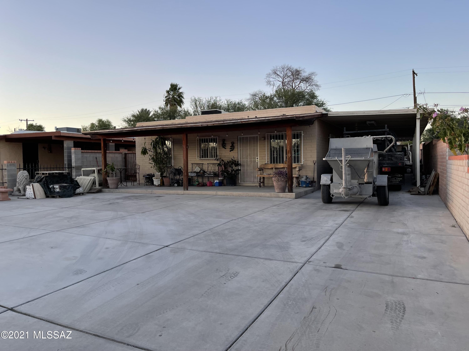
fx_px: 352
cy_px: 176
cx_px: 234
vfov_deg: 53.1
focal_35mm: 26
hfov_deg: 67.3
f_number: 1.6
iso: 32
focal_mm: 5.1
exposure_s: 1/342
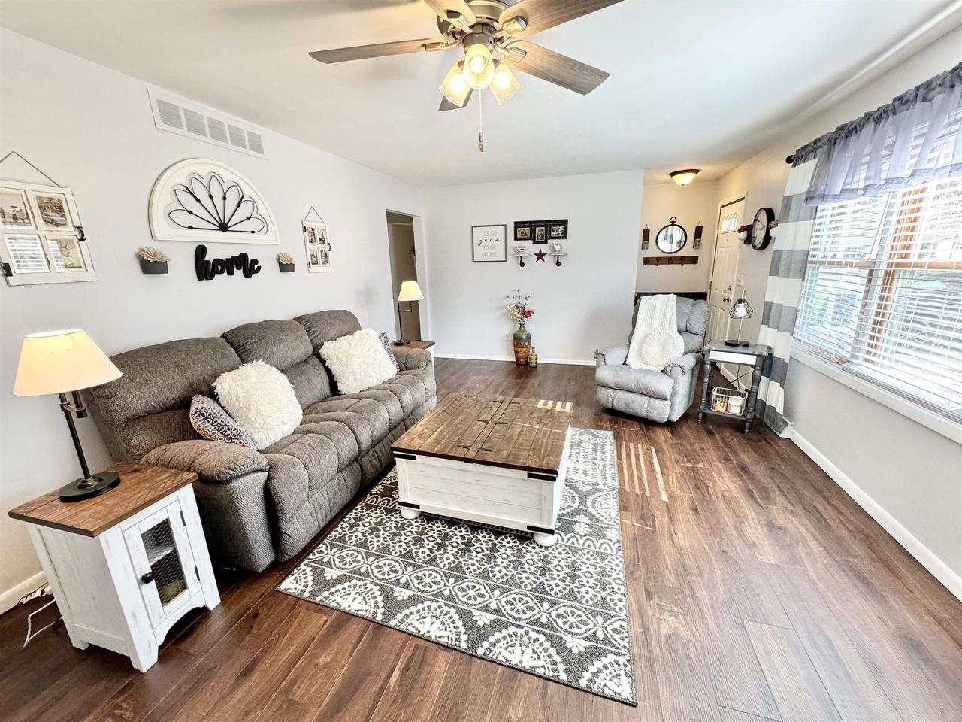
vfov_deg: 85.7
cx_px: 481
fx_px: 389
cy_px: 361
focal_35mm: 14
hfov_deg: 102.1
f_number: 2.2
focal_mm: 2.22
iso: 250
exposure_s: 1/120
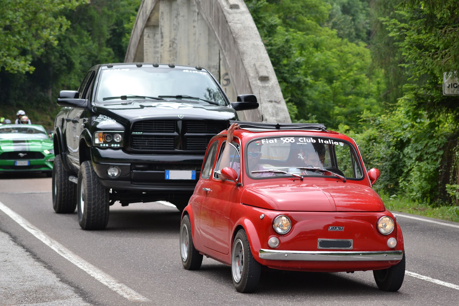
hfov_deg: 17.5
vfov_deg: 11.7
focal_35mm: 117
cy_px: 153
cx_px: 230
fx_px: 1492
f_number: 5
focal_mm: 78
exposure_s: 1/1250
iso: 400
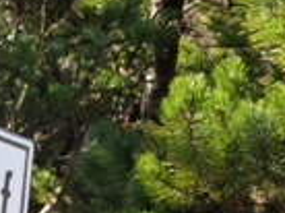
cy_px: 147
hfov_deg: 6.0
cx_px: -124
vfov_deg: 4.5
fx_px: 2696
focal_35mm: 328
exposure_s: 1/160
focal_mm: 20.2
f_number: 5.1
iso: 160
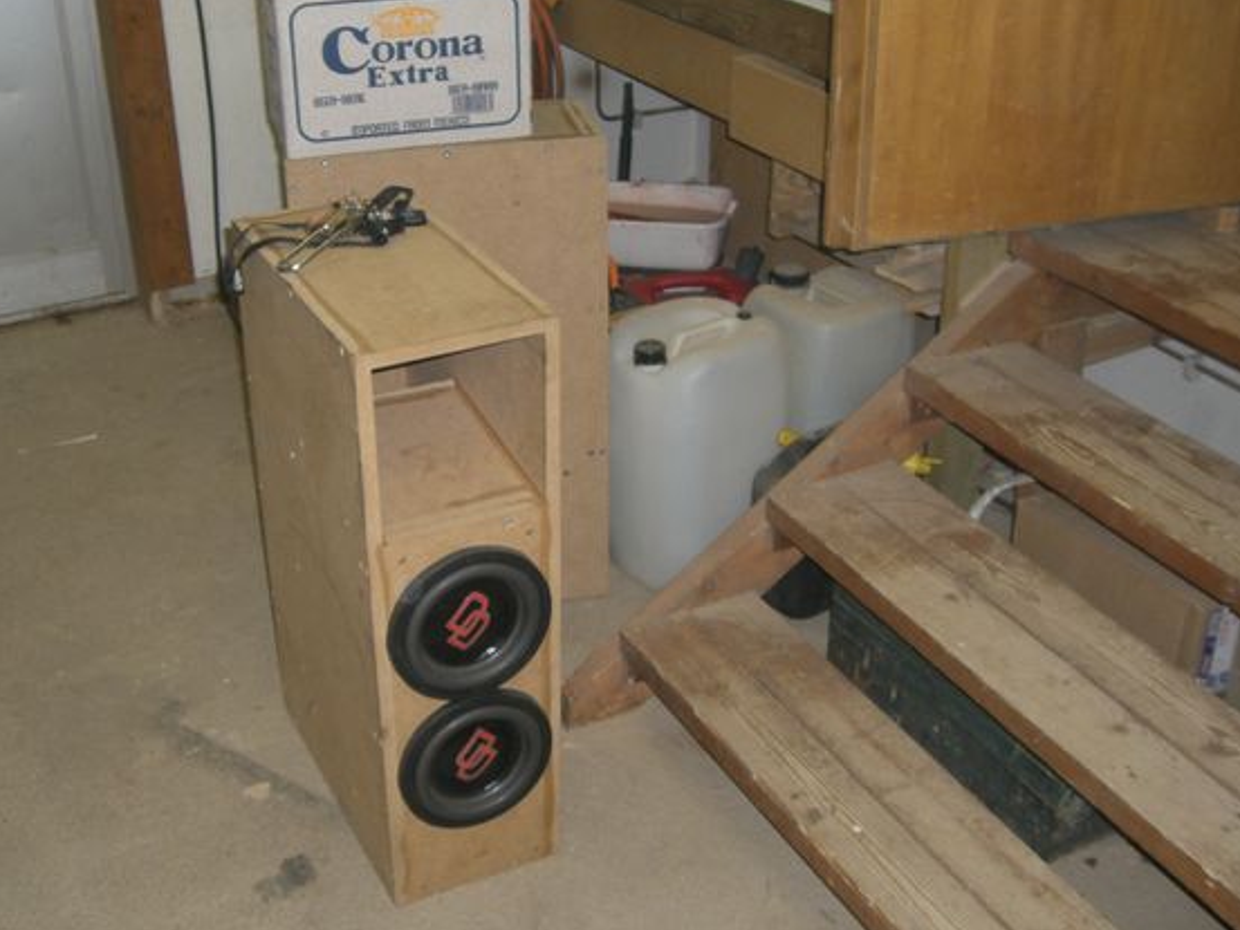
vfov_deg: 32.9
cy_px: 482
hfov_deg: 42.8
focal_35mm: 44
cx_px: 538
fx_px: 1576
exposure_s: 1/60
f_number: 2.7
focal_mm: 6.2
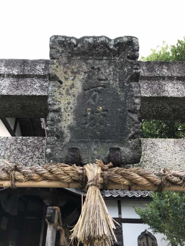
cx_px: 92
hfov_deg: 49.8
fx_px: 199
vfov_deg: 63.4
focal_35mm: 28
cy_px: 123
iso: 80
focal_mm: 4
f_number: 1.8
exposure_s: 1/15
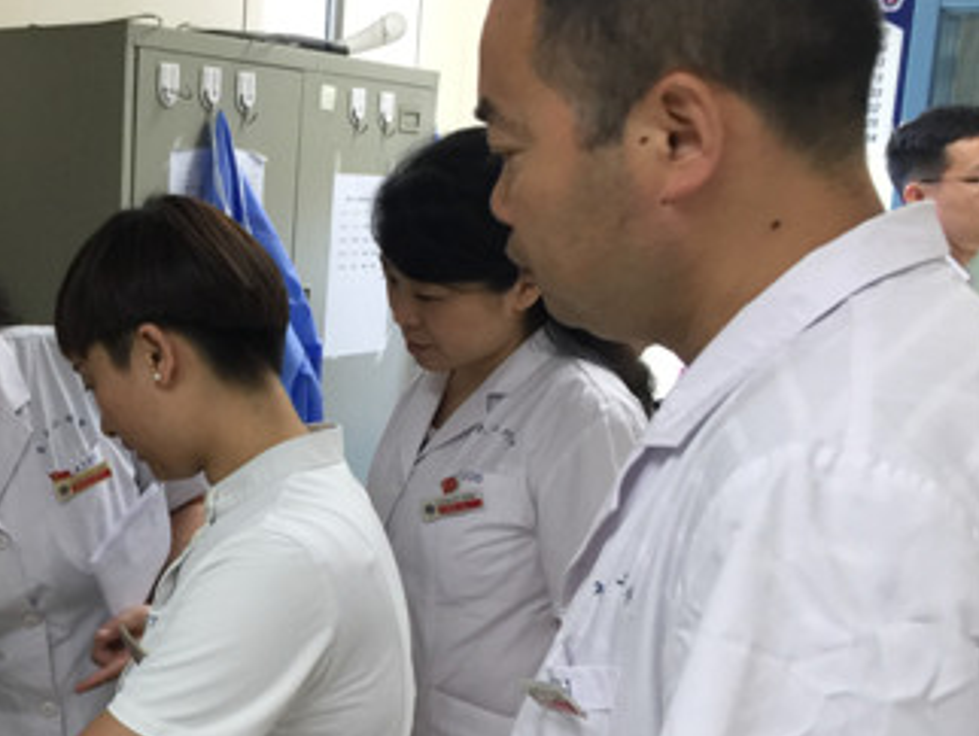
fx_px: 1528
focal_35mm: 54
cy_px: 578
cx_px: 82
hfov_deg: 33.5
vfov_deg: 26.6
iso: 40
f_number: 2.2
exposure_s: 1/17
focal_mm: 4.15
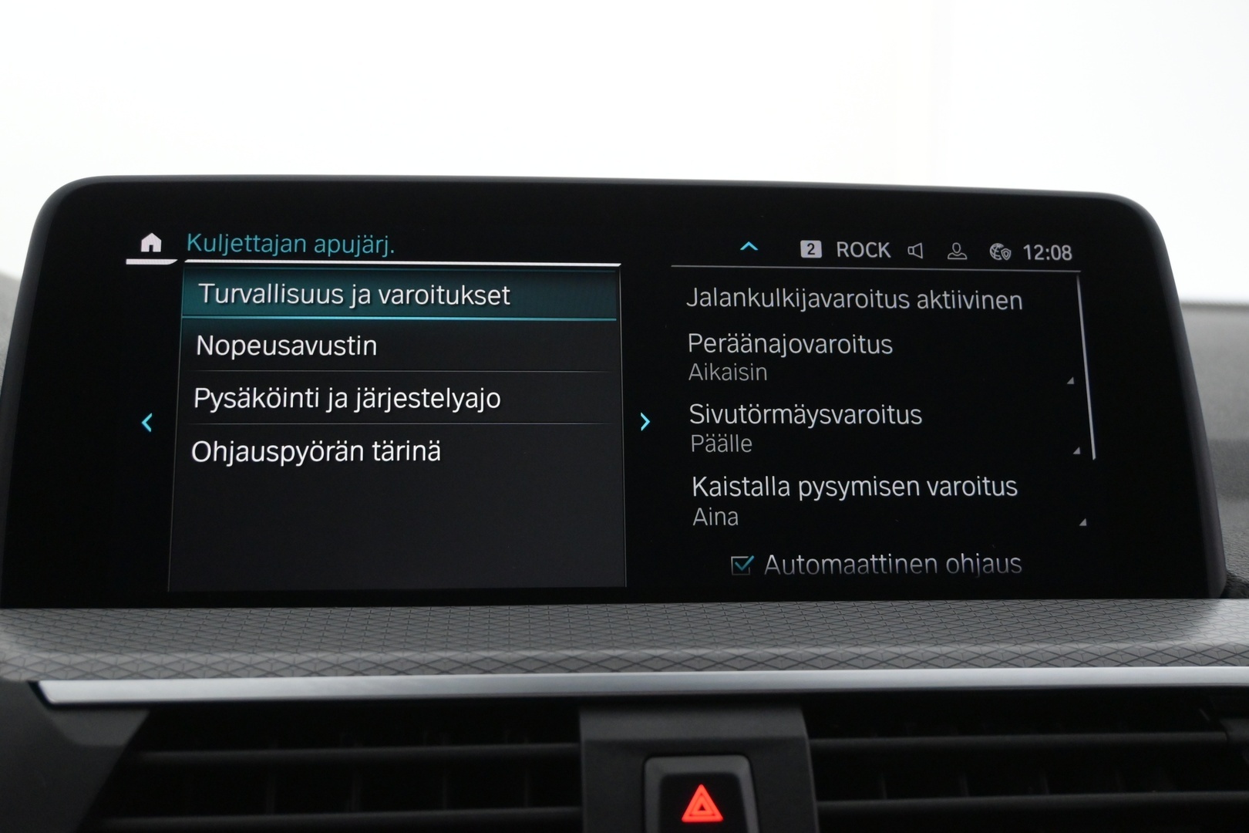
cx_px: 624
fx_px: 1353
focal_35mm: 39
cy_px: 416
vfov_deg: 34.2
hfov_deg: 49.6
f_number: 4.5
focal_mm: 26
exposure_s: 1/60
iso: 2500
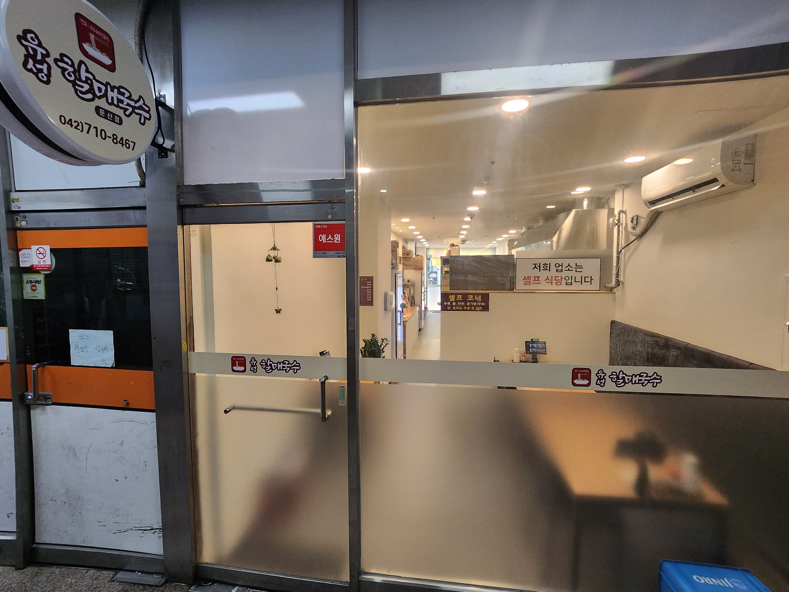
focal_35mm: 13
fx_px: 296
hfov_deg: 106.2
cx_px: 394
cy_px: 296
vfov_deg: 89.9
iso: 160
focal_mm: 1.7
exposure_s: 1/60
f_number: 2.2
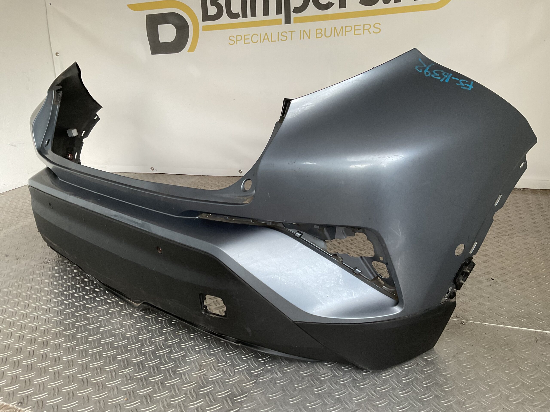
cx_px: 275
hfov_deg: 61.7
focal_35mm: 29
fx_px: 461
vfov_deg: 48.2
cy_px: 206
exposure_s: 1/50
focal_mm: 3
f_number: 1.8
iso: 80
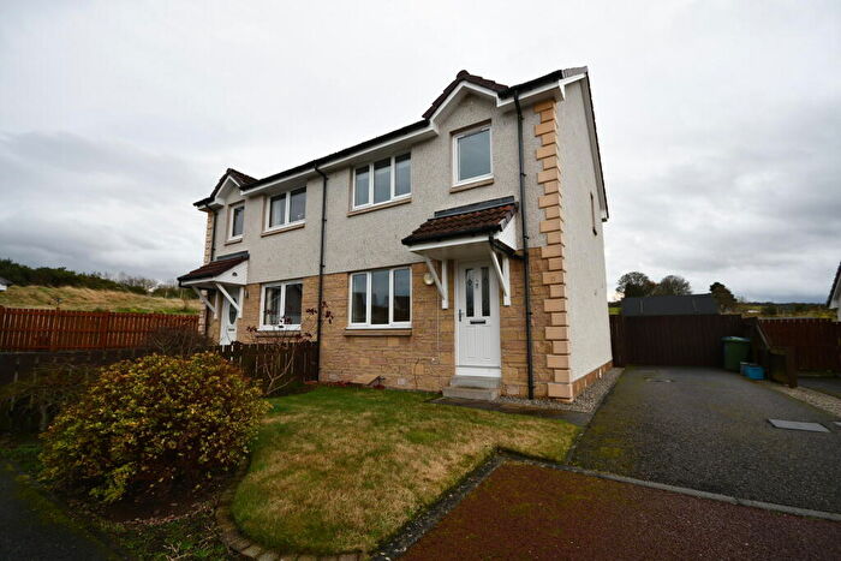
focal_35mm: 15
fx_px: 350
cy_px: 280
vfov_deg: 77.4
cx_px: 420
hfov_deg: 100.4
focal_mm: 10
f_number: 5.6
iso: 200
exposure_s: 1/125
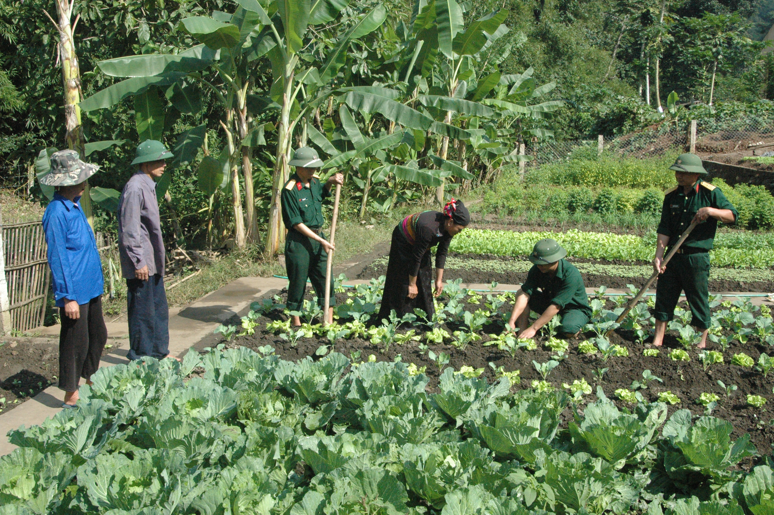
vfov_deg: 31.8
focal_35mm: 42
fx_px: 902
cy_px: 258
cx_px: 387
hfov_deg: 46.4
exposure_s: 1/800
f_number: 14
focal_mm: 28
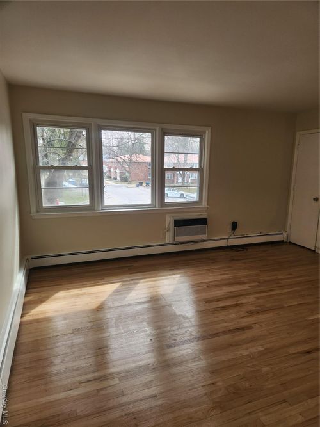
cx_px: 160
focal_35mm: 23
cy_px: 214
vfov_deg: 73.9
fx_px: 284
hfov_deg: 58.9
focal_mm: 5.4
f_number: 1.8
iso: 64
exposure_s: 1/180
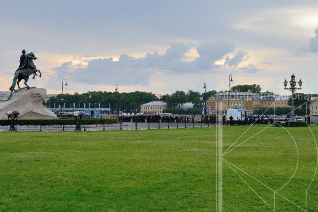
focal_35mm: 70
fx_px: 618
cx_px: 159
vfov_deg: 19.5
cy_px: 106
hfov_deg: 28.8
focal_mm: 70
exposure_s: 1/100
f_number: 13
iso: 320
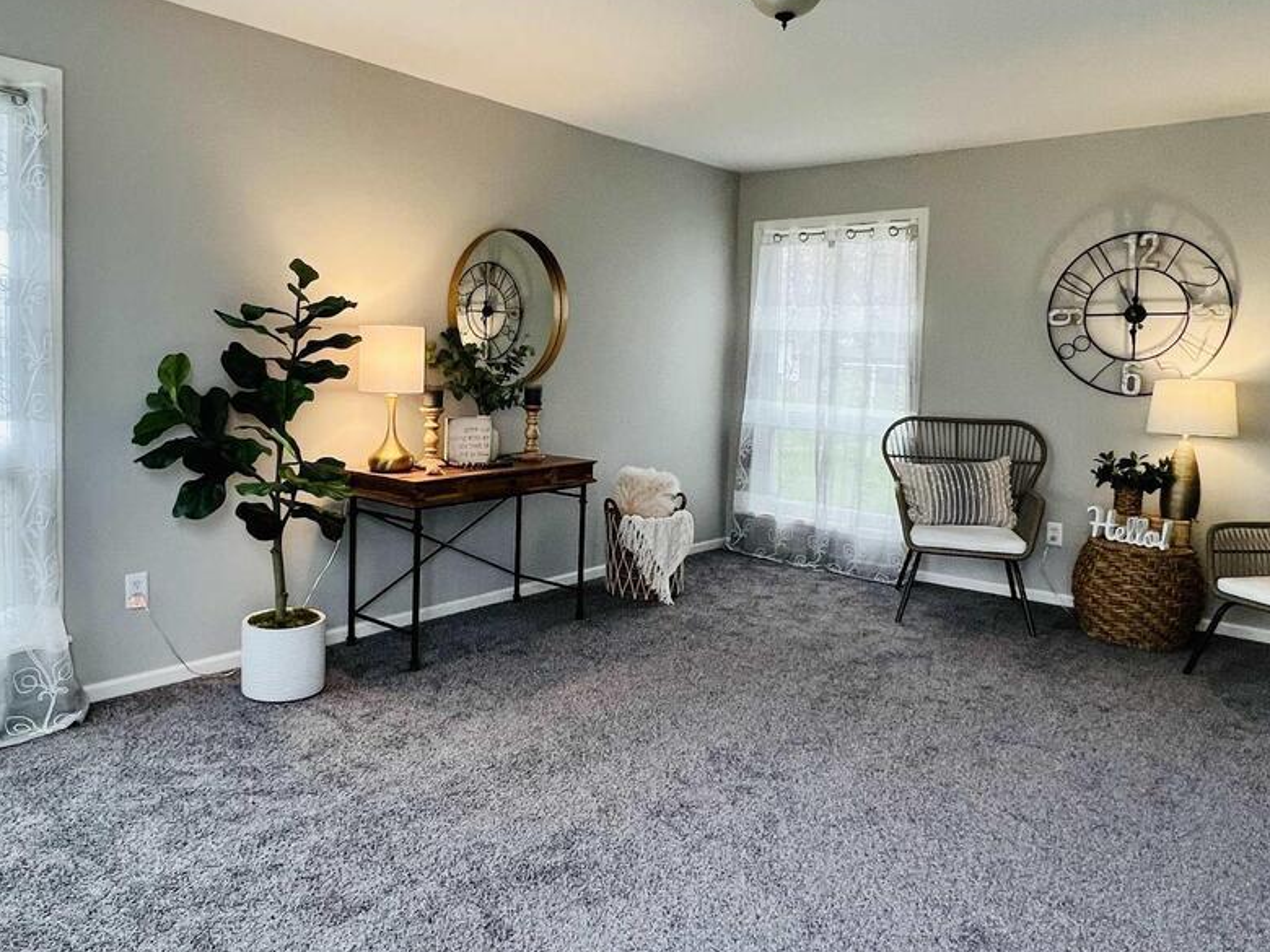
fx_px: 881
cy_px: 417
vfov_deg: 56.6
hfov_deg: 71.5
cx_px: 593
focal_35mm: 24
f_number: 1.8
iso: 125
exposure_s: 1/60
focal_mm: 1.57
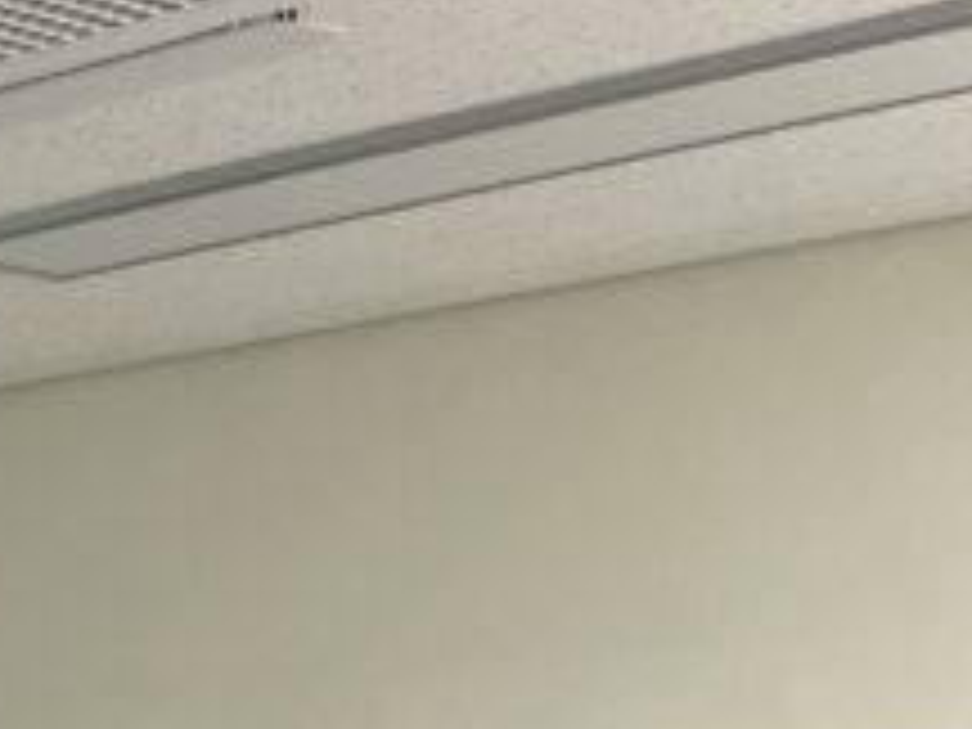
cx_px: -1292
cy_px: 1202
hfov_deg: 12.7
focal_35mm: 123
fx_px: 3454
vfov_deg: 11.4
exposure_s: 1/60
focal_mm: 4.2
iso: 64
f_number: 1.6
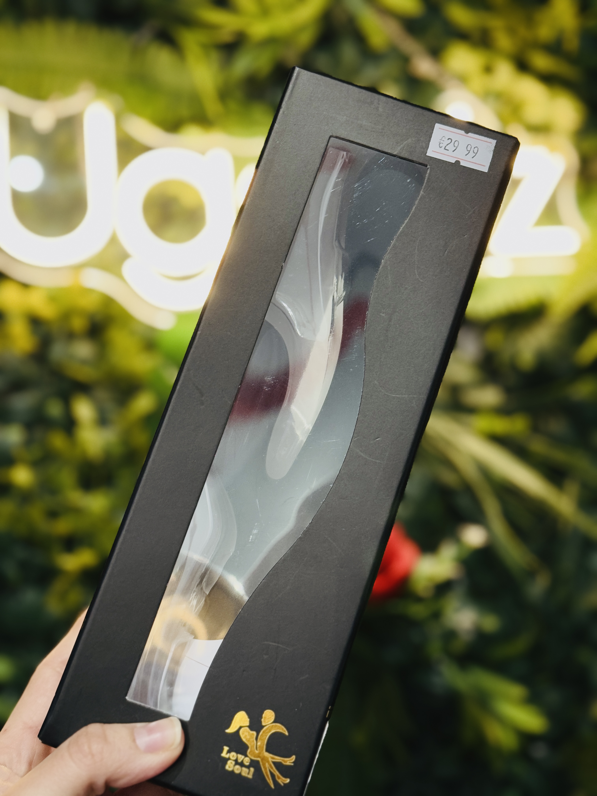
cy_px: 398
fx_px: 1104
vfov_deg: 39.7
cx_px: 298
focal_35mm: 48
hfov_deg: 30.3
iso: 160
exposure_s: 1/50
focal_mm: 6.76
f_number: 1.78
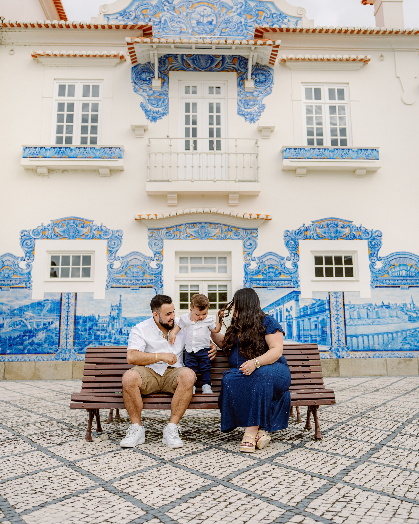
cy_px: 216
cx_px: 211
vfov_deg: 55.3
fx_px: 496
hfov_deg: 45.8
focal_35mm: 32
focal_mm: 28
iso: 100
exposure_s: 1/1600
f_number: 2.8
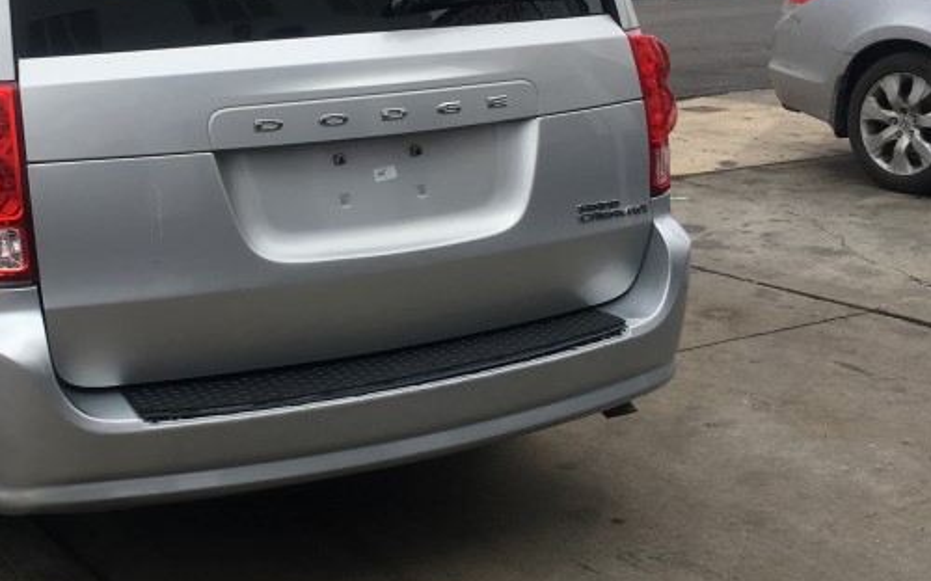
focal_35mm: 63
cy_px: 184
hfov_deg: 31.7
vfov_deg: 20.5
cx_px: 194
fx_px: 1598
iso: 25
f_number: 2.2
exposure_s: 1/219
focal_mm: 4.15
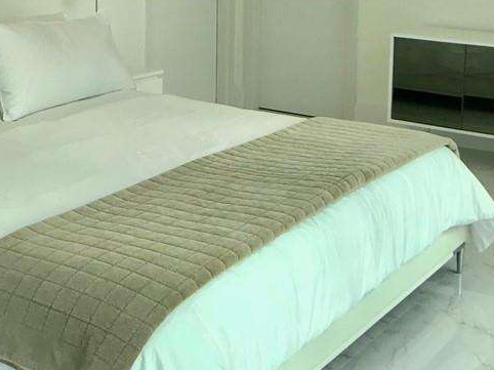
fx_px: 1327
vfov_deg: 15.7
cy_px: 35
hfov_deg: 21.1
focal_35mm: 93
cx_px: 202
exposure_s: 1/125
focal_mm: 3.99
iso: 20
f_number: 1.8
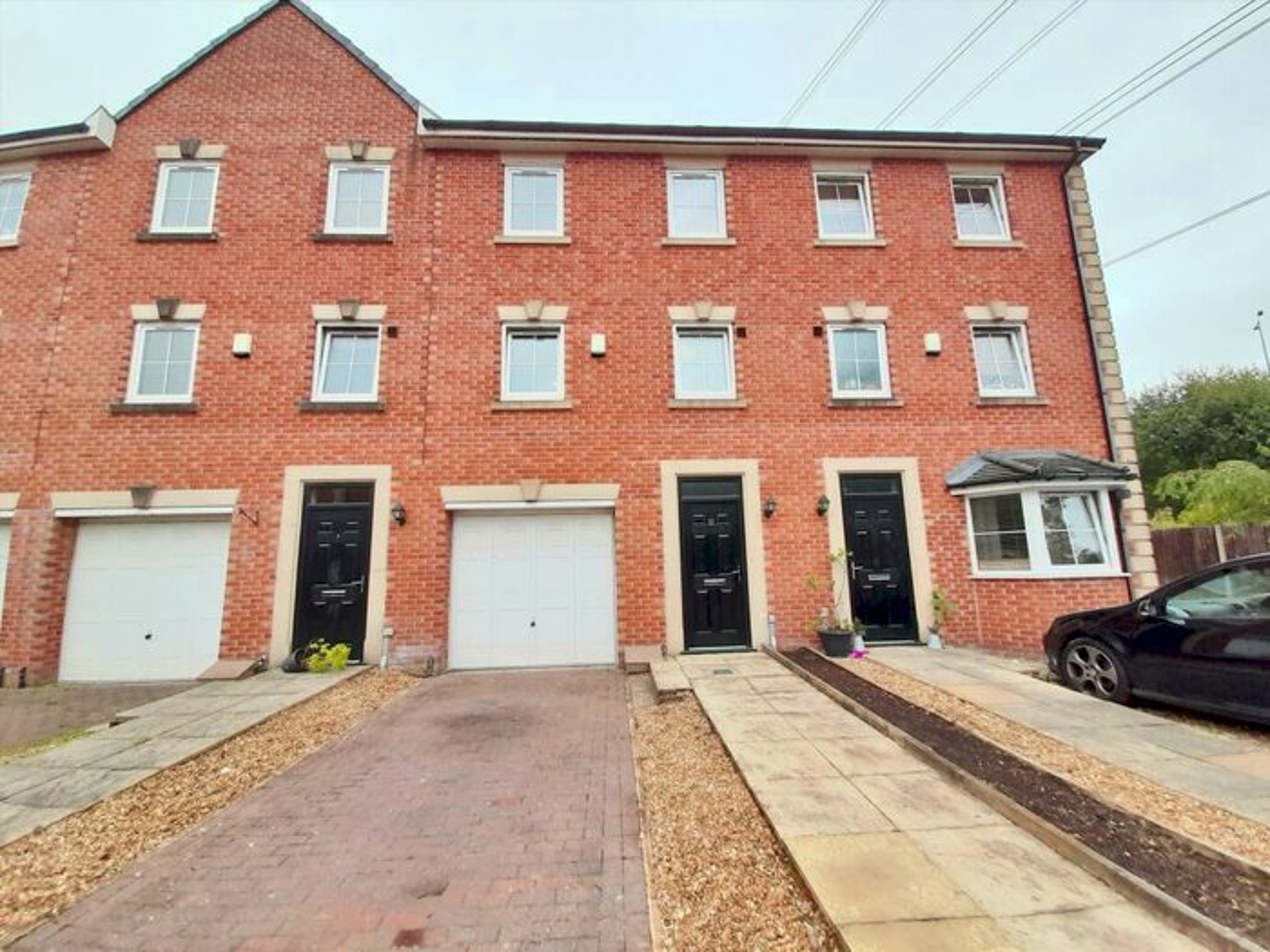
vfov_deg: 89.9
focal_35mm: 13
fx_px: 477
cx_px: 635
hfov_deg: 106.2
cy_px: 476
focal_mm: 1.42
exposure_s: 1/325
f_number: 2.2
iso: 40
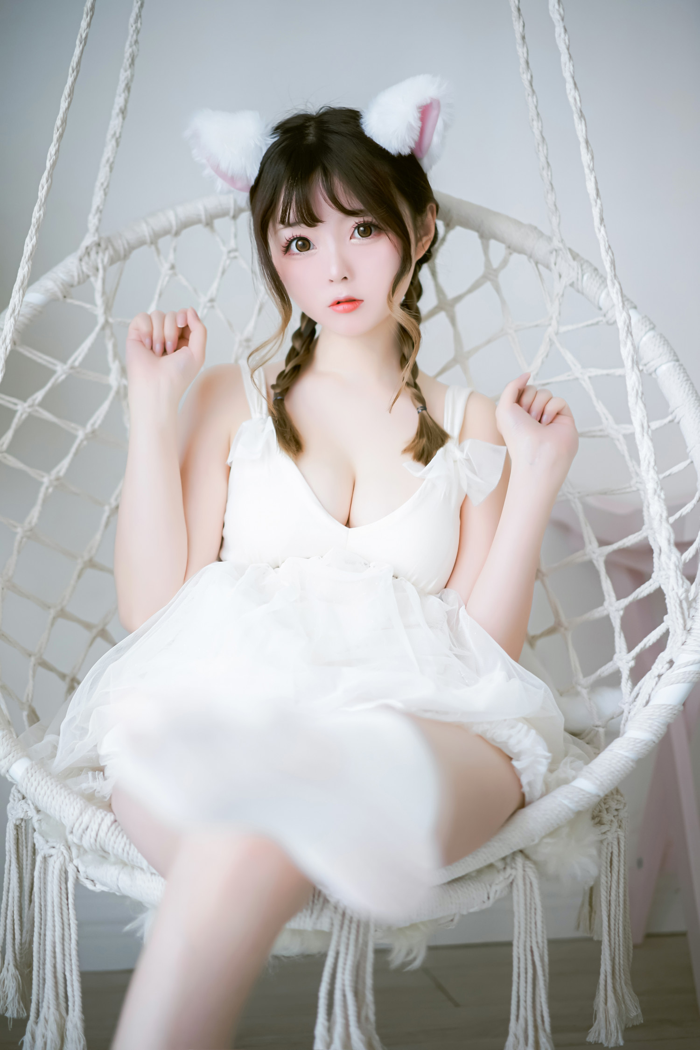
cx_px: 350
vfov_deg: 36.2
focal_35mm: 55
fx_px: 1604
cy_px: 525
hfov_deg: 24.6
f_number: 1.8
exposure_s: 1/60
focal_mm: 55
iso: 200
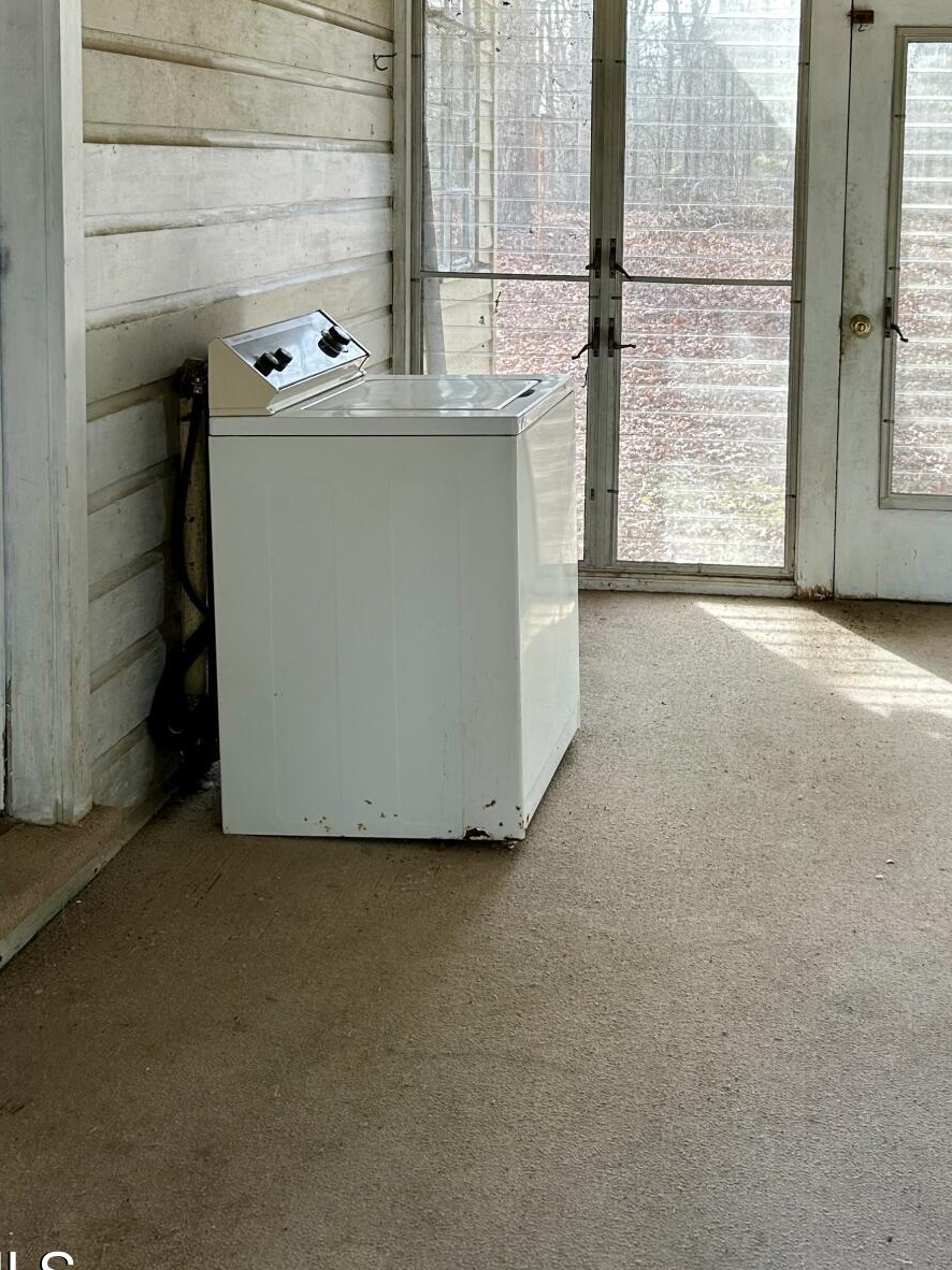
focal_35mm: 44
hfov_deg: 32.2
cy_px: 299
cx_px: 719
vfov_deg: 41.5
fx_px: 1614
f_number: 1.5
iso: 40
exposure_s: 1/121
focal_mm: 5.7
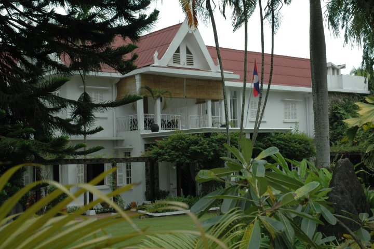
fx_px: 545
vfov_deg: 25.8
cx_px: 187
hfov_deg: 37.9
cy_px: 124
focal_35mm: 52
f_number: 9
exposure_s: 1/320
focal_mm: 35
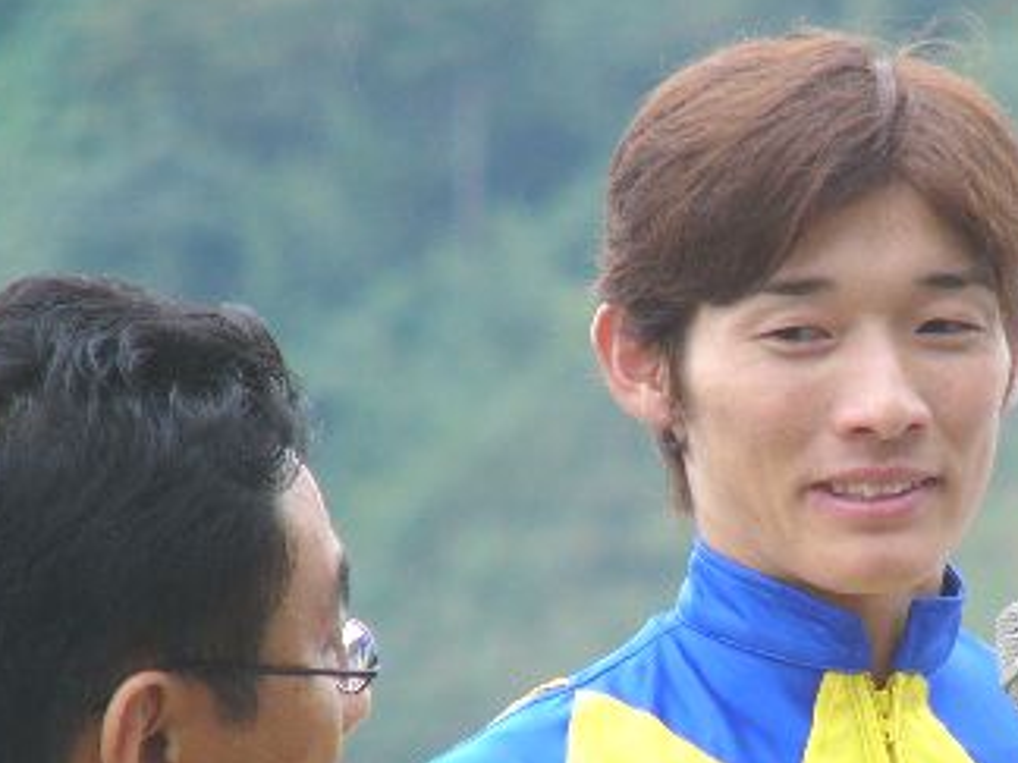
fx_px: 20733
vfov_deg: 2.1
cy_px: 568
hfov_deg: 2.8
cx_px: 861
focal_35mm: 705
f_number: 2.8
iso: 50
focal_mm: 59.5
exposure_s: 1/60
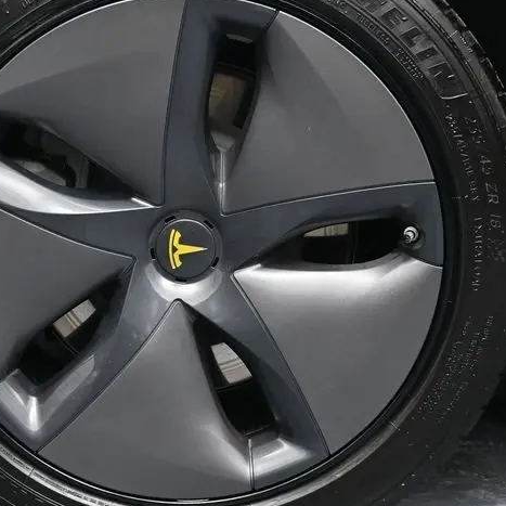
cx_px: 192
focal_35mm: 70
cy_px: 227
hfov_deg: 24.6
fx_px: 1157
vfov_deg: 24.7
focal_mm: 25
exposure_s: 1/125
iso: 720
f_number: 4.2
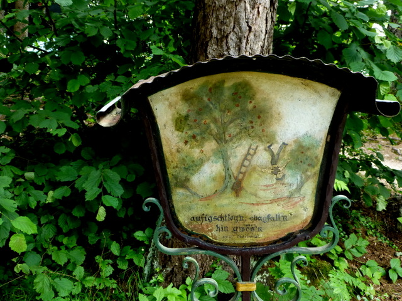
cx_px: 201
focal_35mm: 34
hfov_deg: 54.0
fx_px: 395
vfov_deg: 41.8
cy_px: 150
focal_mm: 6.1
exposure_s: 1/60
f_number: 3.7
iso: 200
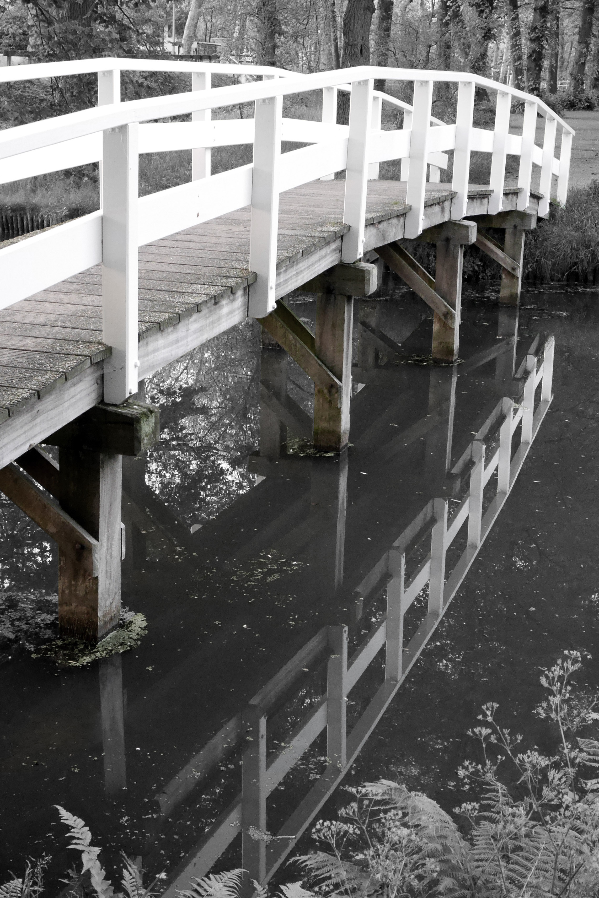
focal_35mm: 53
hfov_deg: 25.5
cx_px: 319
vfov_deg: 37.5
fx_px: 1323
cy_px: 451
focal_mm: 19
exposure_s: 1/30
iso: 3200
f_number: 7.1
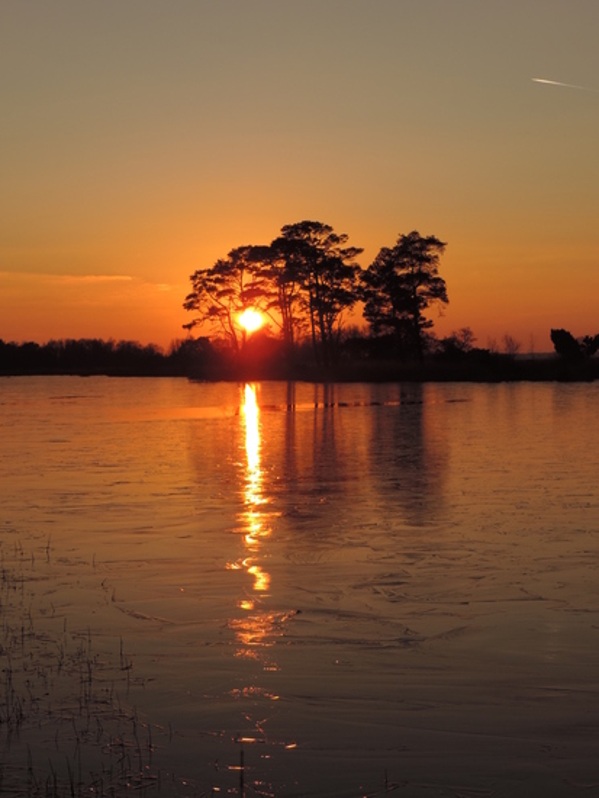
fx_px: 1729
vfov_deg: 26.0
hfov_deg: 19.7
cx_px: 300
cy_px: 399
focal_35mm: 75
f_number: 3.9
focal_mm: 13.3
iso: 80
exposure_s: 1/800
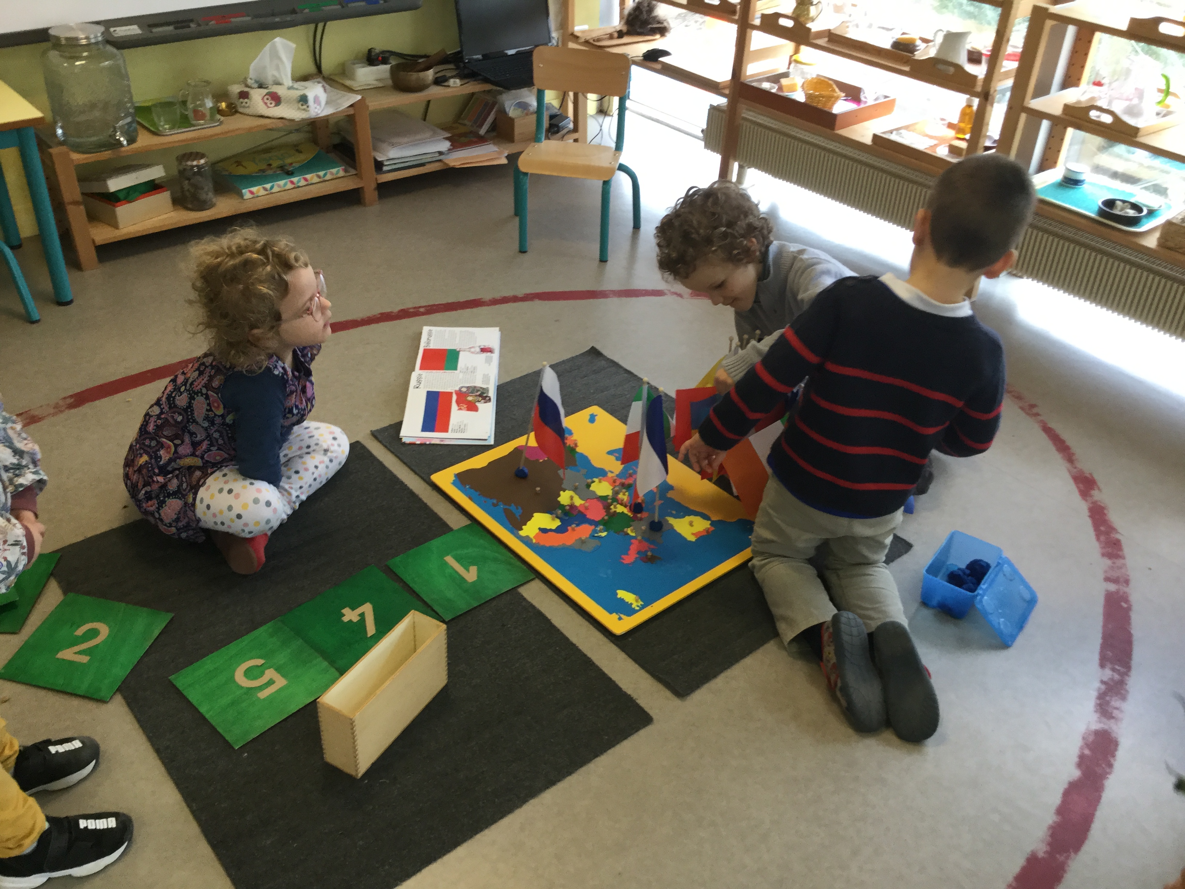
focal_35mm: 31
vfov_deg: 45.4
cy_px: 444
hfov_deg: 58.4
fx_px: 1061
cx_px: 592
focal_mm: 3.3
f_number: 2.4
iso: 64
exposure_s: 1/33
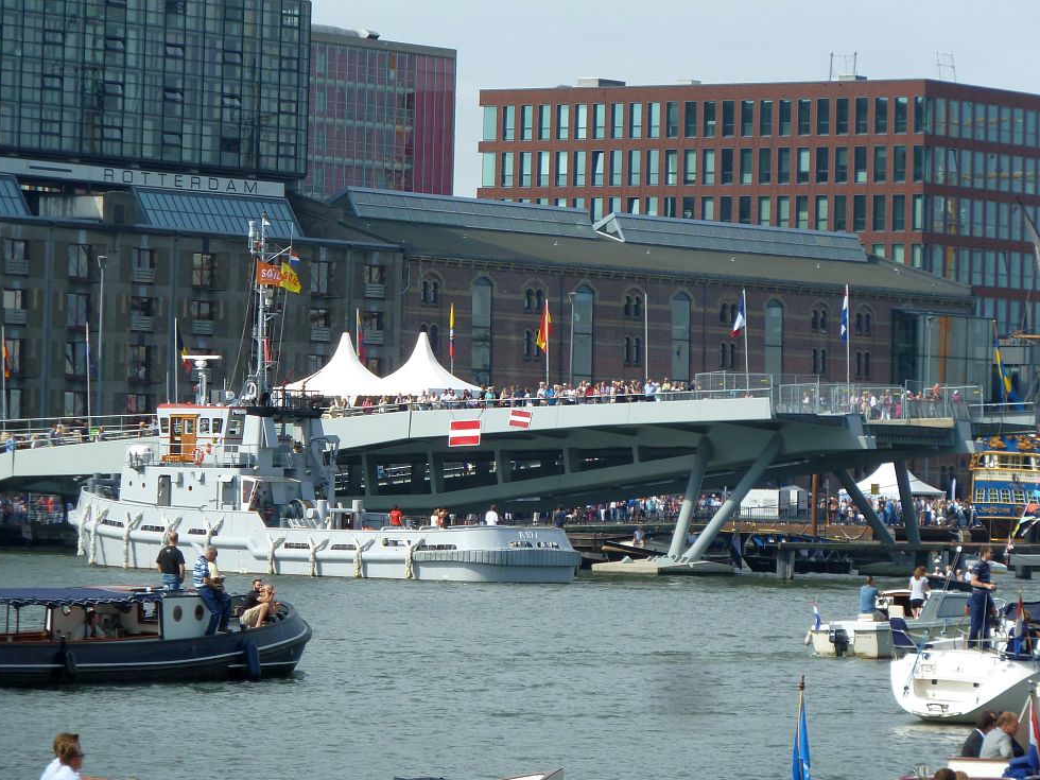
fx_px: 5708
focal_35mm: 190
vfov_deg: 7.8
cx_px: 515
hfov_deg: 10.4
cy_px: 406
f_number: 4.5
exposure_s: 1/320
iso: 80
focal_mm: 29.9
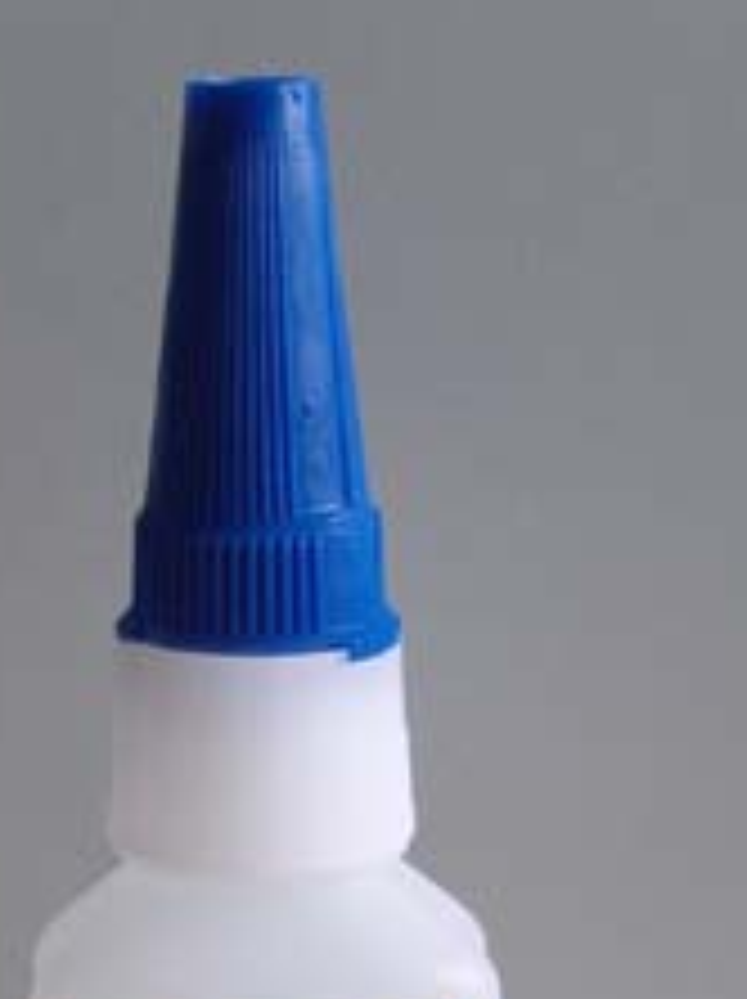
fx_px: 1672
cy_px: 837
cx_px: 281
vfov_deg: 32.1
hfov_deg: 25.1
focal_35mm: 58
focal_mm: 7.3
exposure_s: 1/40
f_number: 2.8
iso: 100
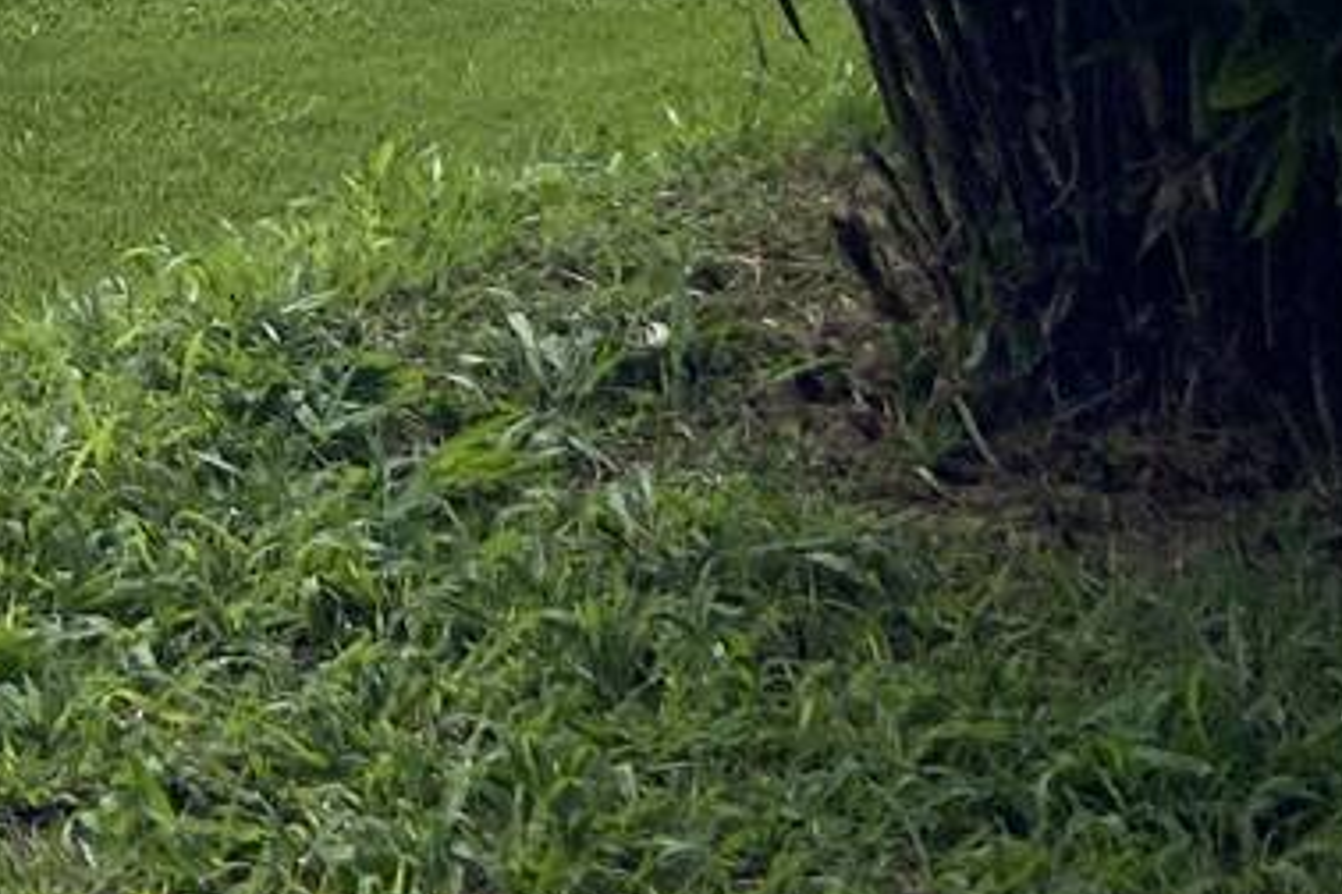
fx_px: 3839
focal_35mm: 103
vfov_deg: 12.1
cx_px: -426
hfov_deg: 18.4
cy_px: -770
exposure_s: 1/4444
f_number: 1.8
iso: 32
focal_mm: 4.25
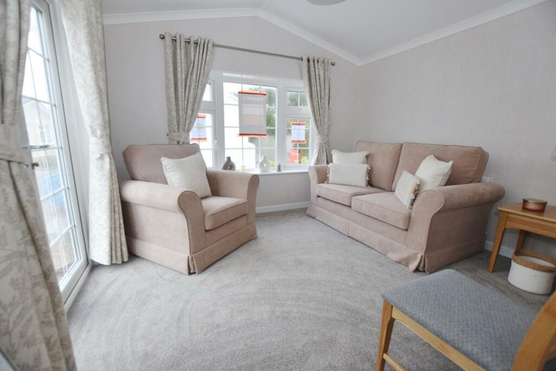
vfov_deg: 77.3
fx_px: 232
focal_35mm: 15
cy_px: 186
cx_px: 278
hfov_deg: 100.4
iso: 400
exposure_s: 1/250
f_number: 4
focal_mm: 10
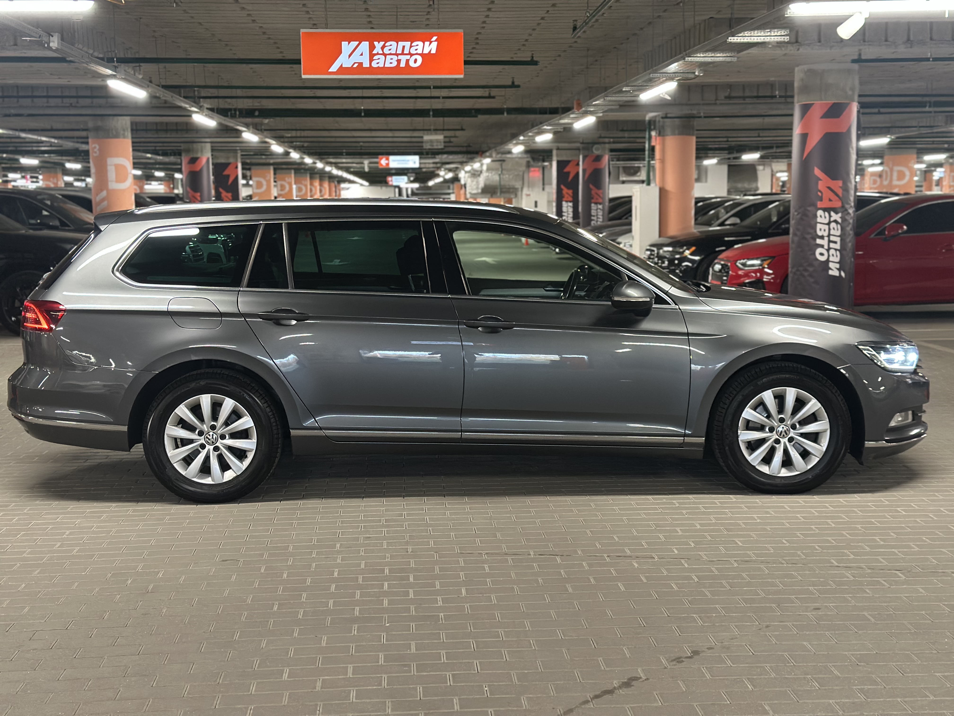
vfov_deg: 30.3
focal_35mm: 48
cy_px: 358
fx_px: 1323
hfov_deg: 39.7
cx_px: 477
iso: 320
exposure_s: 1/50
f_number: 1.78
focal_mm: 6.86
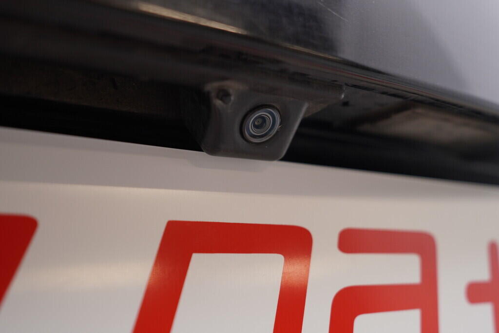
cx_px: 250
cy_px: 166
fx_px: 499
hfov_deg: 53.1
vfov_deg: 36.9
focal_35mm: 36
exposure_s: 1/50
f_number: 3.2
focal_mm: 24
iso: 125
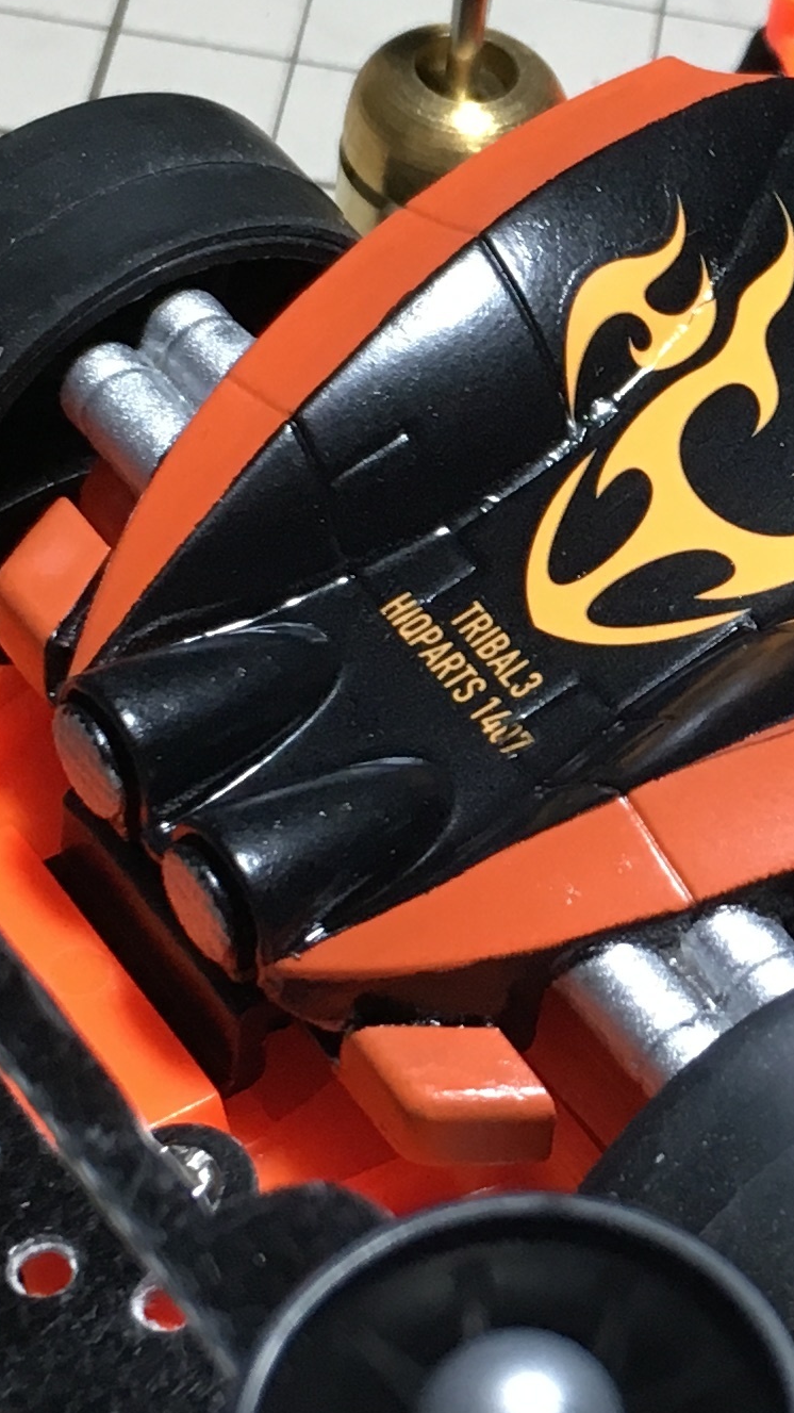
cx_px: 1014
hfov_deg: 12.3
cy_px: 678
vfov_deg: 22.2
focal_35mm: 96
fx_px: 3595
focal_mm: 4.15
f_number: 2.2
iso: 32
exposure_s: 1/30
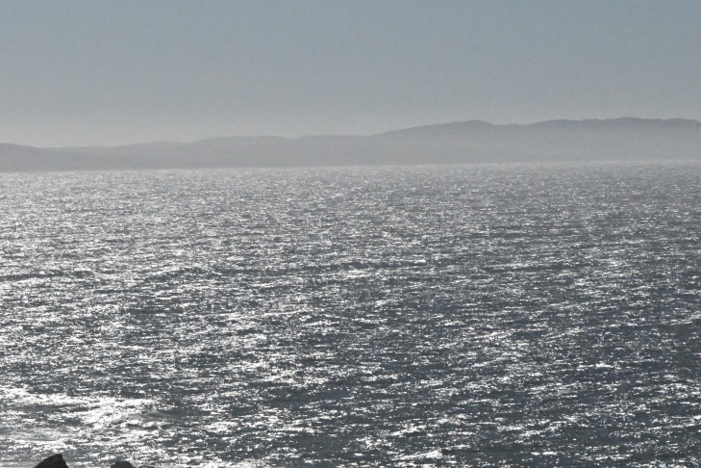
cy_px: 142
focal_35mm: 311
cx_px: 4
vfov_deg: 4.4
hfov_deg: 6.6
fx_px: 6055
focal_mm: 140
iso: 8000
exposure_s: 1/20000
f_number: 18
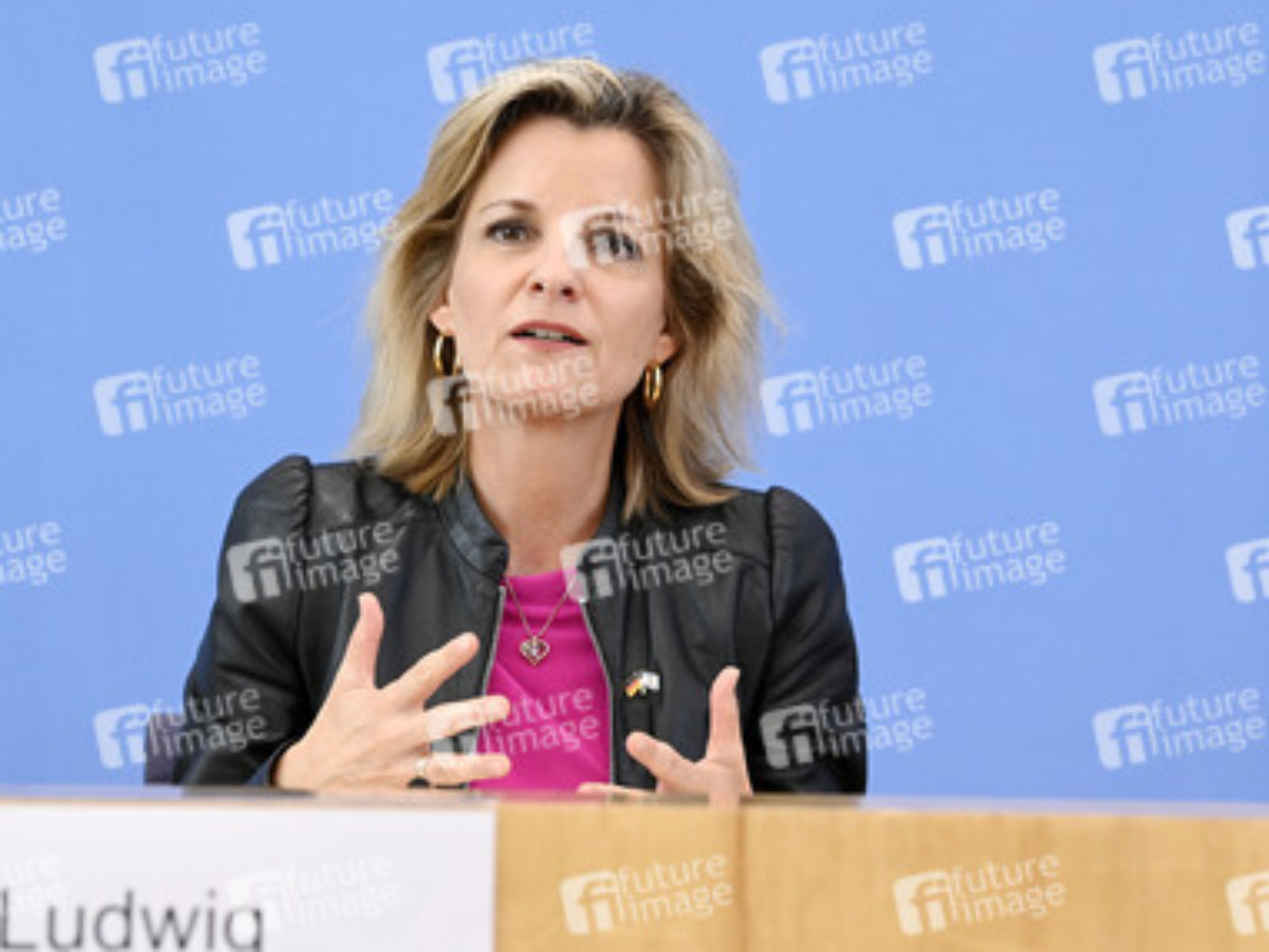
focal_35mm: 108
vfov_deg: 13.7
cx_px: 558
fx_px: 3960
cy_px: 479
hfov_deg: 18.2
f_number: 6.3
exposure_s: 1/500
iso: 3200
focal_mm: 95
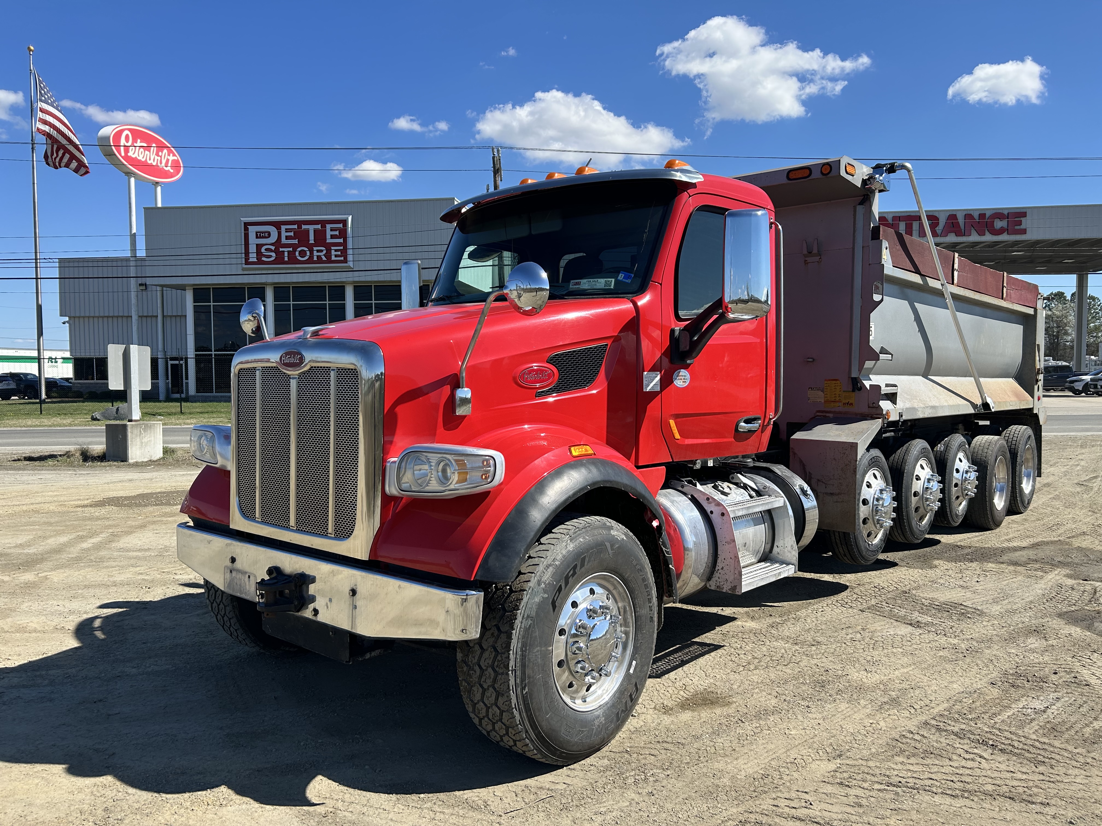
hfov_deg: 67.3
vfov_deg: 53.1
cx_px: 551
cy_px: 413
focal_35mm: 26
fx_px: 828
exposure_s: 1/3257
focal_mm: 5.7
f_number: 1.5
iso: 50
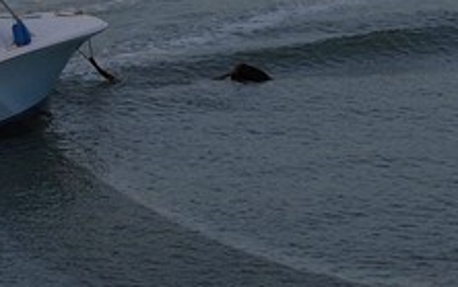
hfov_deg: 8.8
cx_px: 508
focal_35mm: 235
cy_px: -460
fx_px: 2935
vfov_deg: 5.4
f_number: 8
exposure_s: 1/320
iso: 200
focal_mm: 32
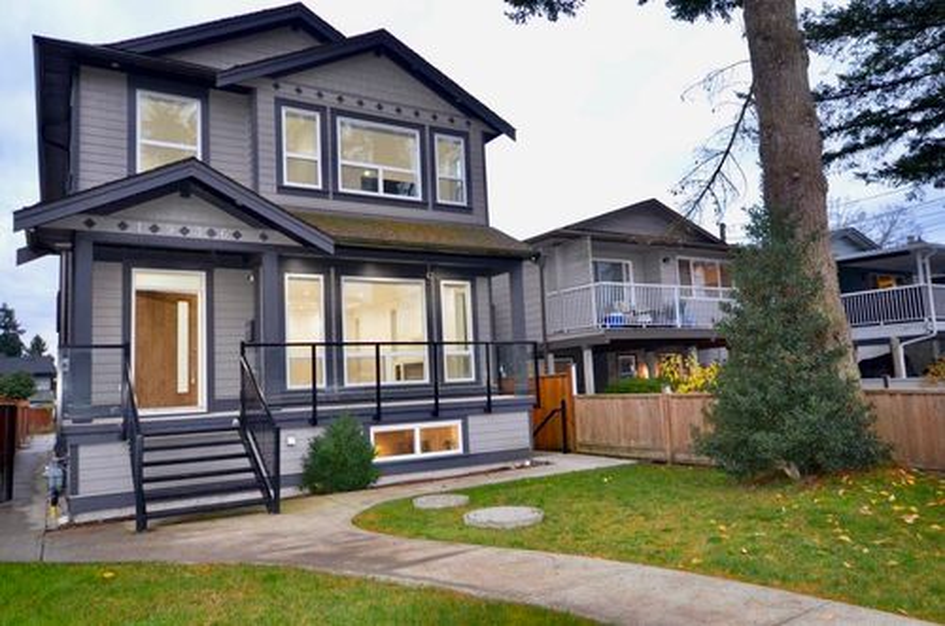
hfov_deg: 73.9
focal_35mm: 24
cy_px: 313
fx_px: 629
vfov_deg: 52.9
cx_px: 472
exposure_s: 1/60
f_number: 5
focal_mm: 16
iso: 2800
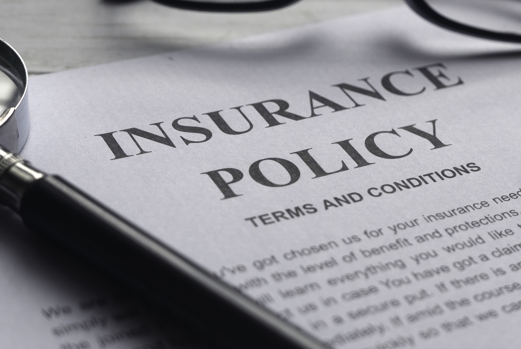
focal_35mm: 98
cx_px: 257
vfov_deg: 14.0
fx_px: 1420
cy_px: 132
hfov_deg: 20.8
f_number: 4
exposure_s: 1/125
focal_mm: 34
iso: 200
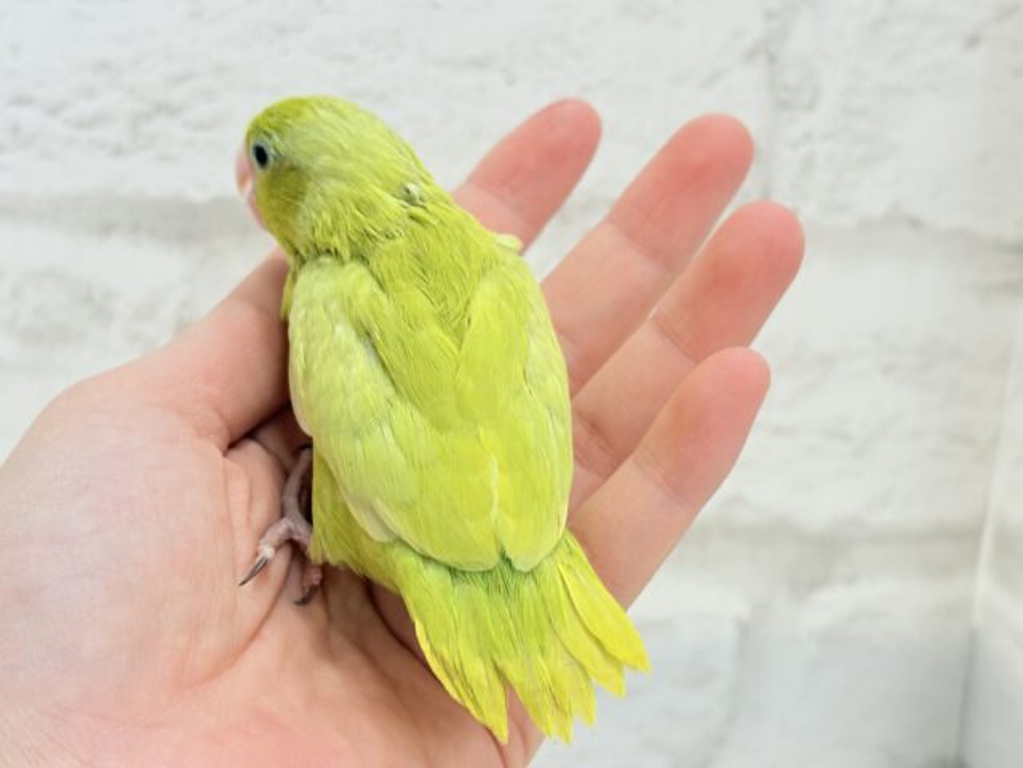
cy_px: 384
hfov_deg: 36.8
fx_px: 1537
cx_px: 512
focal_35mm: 52
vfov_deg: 28.0
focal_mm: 5.96
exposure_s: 1/50
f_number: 1.6
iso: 50
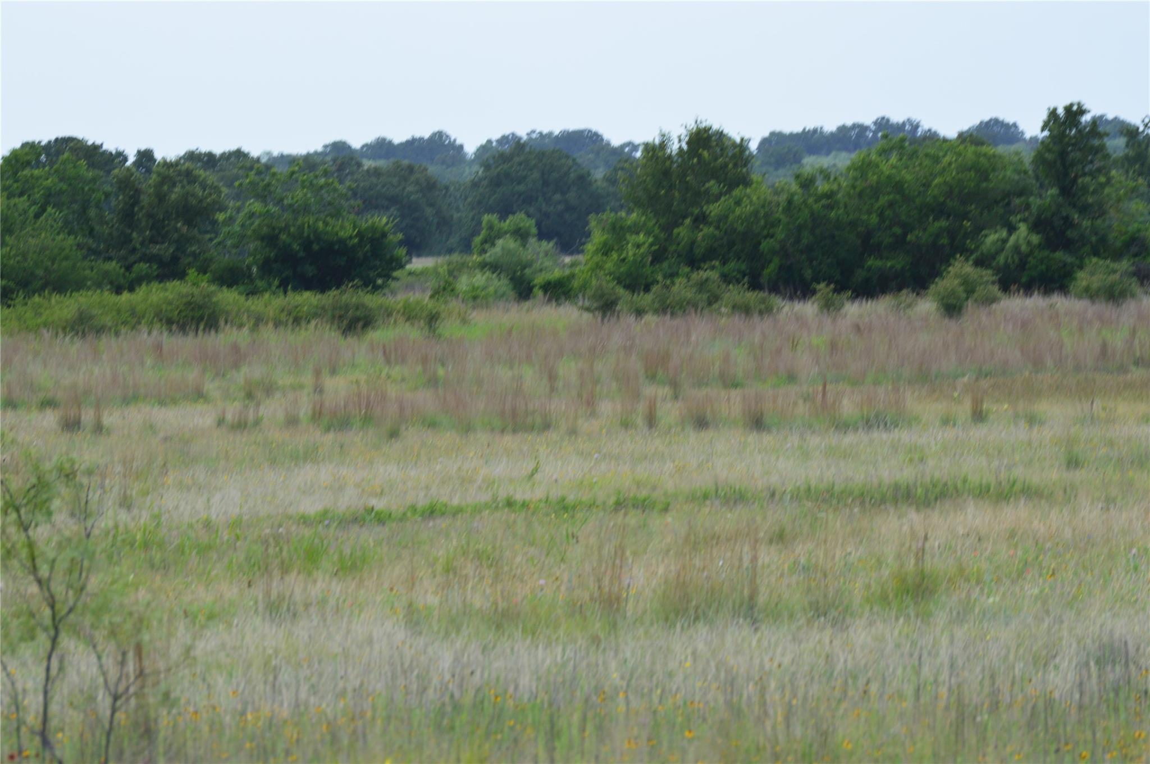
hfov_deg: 6.9
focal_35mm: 300
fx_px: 9573
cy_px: 382
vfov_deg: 4.6
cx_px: 575
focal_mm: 200
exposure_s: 1/250
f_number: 10
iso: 400
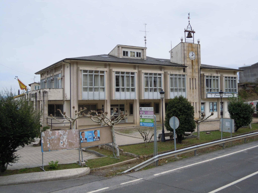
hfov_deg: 51.4
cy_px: 96
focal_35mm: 36
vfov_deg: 39.7
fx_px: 268
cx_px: 129
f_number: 3
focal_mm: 6.4
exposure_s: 1/800
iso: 100
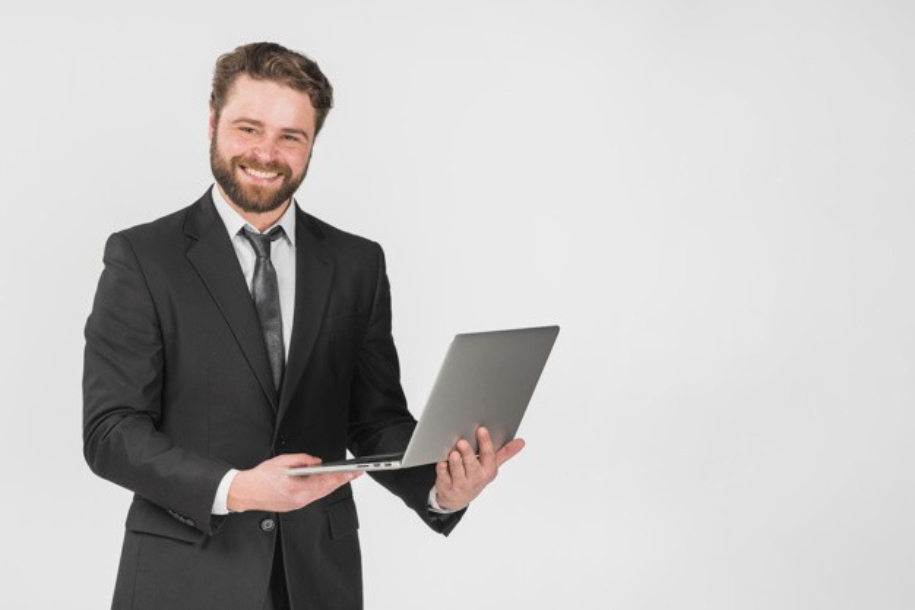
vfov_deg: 16.1
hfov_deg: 23.9
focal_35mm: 85
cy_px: 305
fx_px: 2160
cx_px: 458
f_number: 5
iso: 125
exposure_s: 1/160
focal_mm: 85
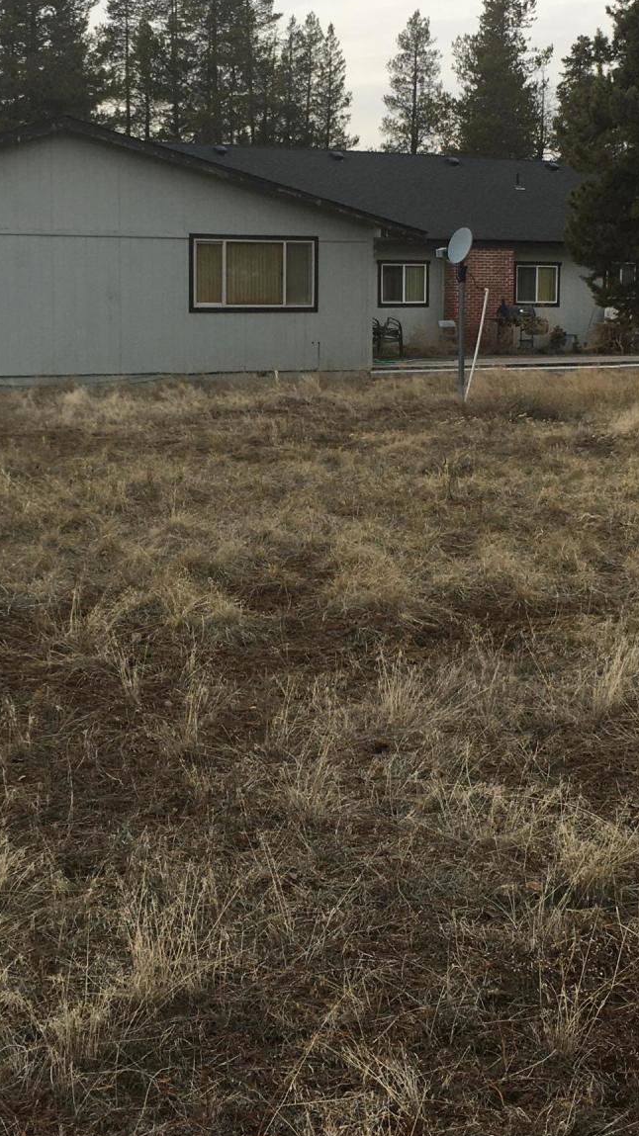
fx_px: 1657
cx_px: 294
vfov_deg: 37.8
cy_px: 506
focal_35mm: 55
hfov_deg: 21.8
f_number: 2.2
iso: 25
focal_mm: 4.15
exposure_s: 1/209
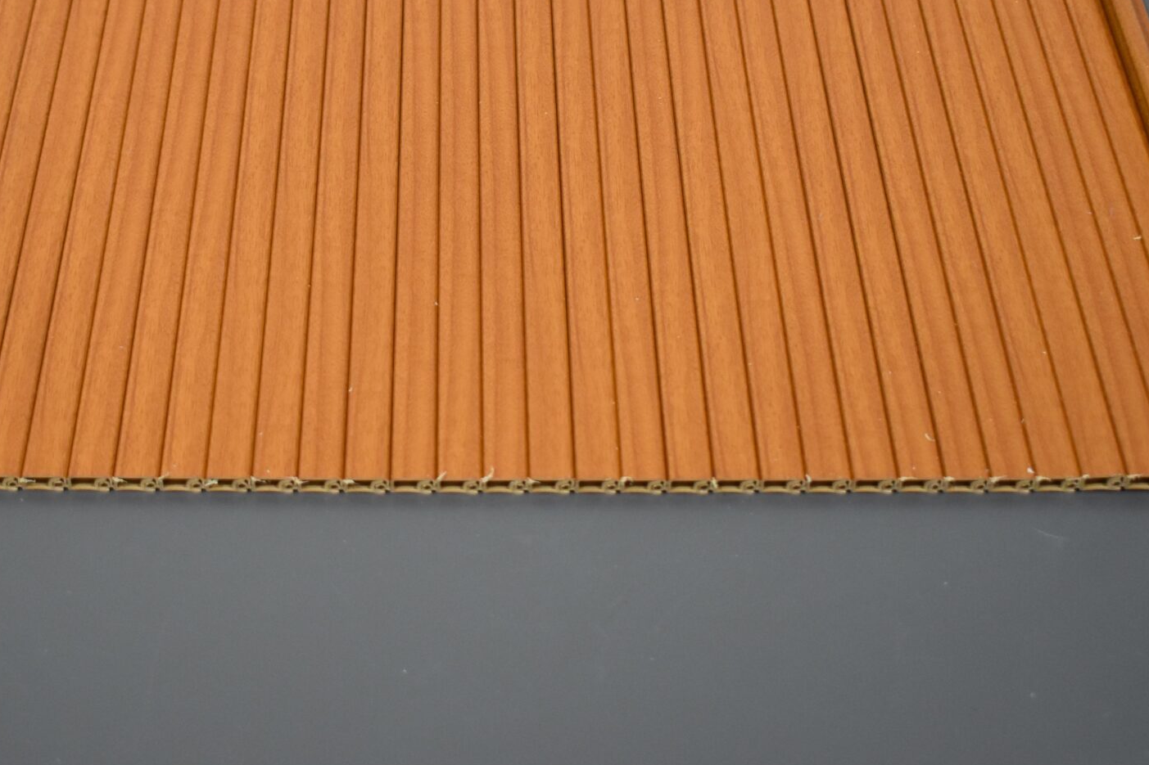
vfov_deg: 18.2
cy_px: 114
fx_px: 2359
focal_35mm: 74
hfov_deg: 27.3
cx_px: 447
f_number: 4
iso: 800
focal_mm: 27
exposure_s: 1/200
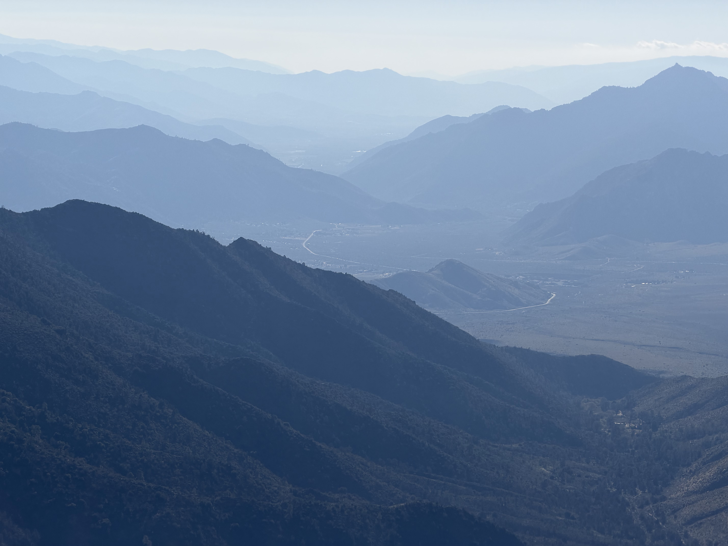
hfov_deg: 19.6
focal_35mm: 100
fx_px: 2103
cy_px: 273
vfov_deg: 14.8
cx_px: 364
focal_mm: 16.89
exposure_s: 1/1795
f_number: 2.8
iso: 25
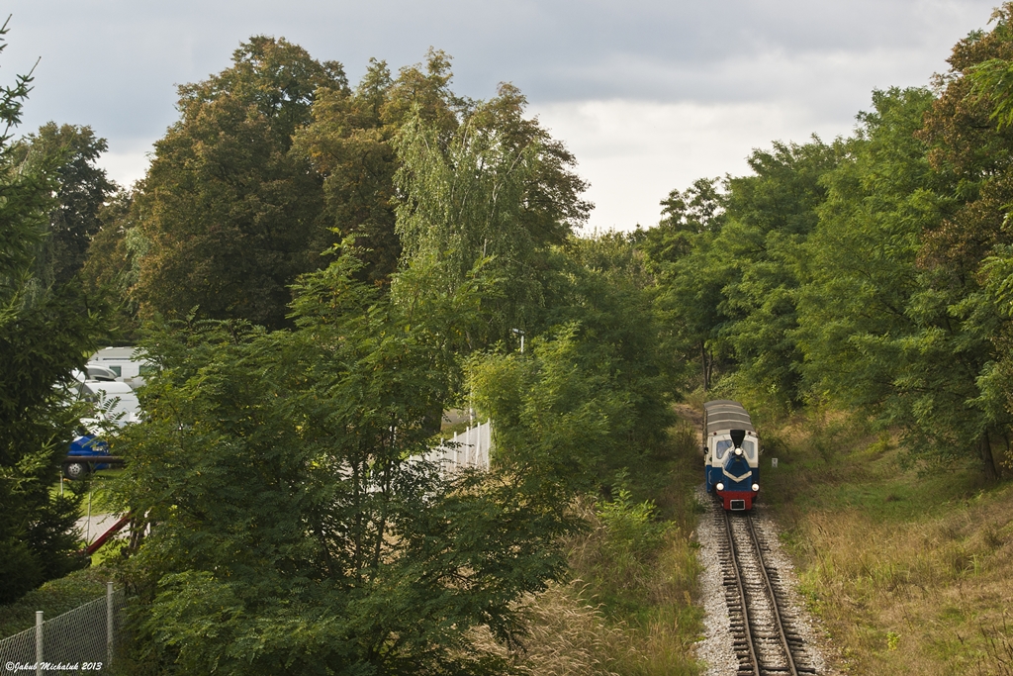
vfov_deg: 18.2
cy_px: 338
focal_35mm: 75
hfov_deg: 27.0
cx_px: 506
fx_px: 2111
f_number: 5.6
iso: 100
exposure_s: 1/125
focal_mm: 50
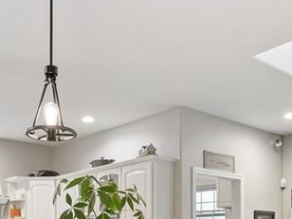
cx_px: 106
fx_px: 405
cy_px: 244
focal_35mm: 48
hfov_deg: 39.3
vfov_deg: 27.6
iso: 800
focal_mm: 15
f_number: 11
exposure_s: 1/4
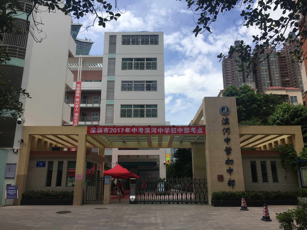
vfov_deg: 48.2
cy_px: 115
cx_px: 154
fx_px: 257
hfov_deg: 61.7
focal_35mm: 29
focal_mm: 4.15
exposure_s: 1/2639
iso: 32
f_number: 2.2
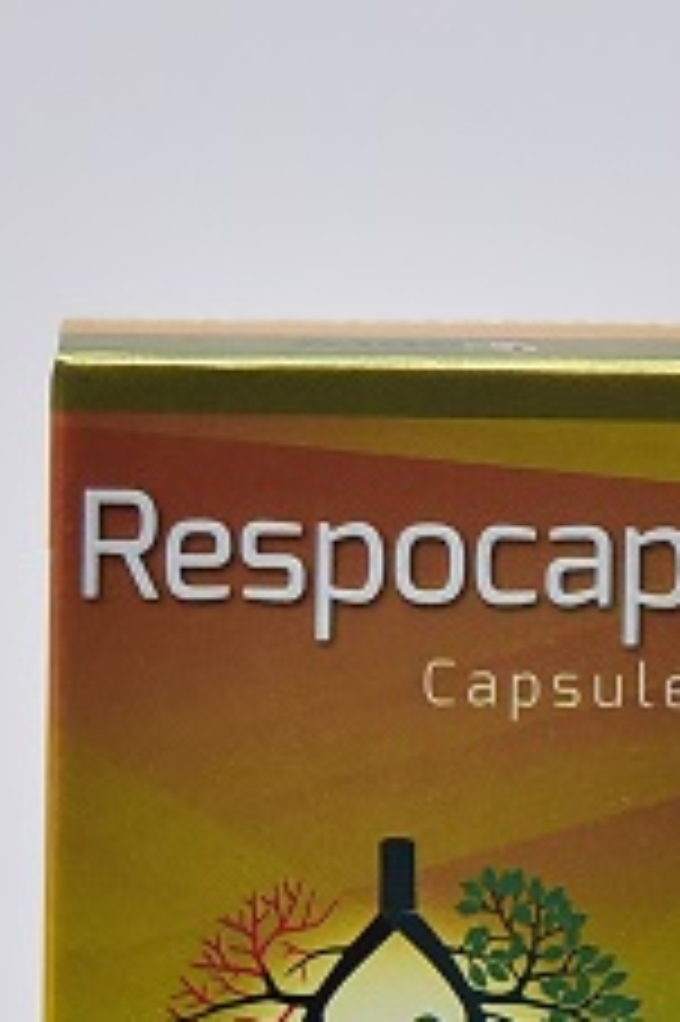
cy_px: 1072
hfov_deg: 7.0
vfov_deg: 10.3
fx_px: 5590
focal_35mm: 197
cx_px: 374
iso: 1250
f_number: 4
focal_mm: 85
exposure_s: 1/125
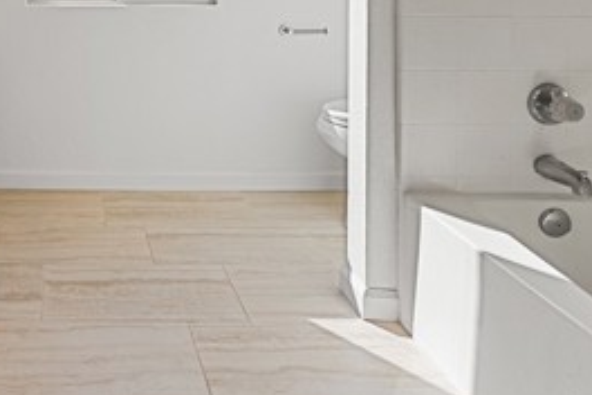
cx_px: 43
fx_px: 559
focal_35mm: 34
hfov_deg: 48.9
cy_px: -66
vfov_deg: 32.7
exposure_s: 1/160
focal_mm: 14
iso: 320
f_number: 7.1
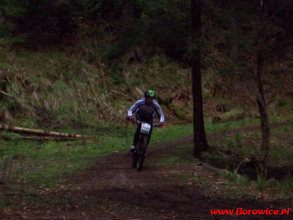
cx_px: 146
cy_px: 110
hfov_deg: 16.8
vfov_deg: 12.7
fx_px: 990
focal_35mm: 117
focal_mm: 19.2
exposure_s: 1/125
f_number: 4.4
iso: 400
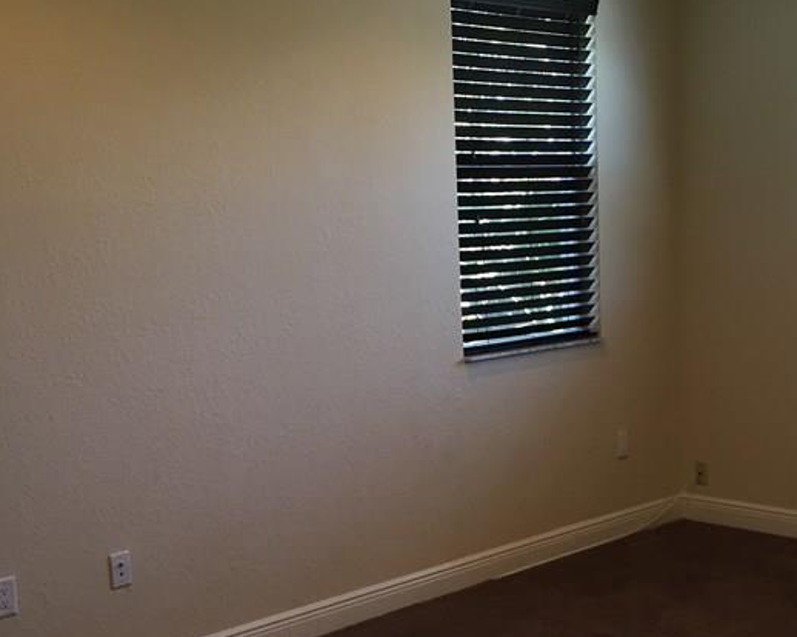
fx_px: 1320
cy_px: 362
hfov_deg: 33.4
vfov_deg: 27.1
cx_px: 514
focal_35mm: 56
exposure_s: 1/30
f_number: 2.2
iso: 64
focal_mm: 4.15
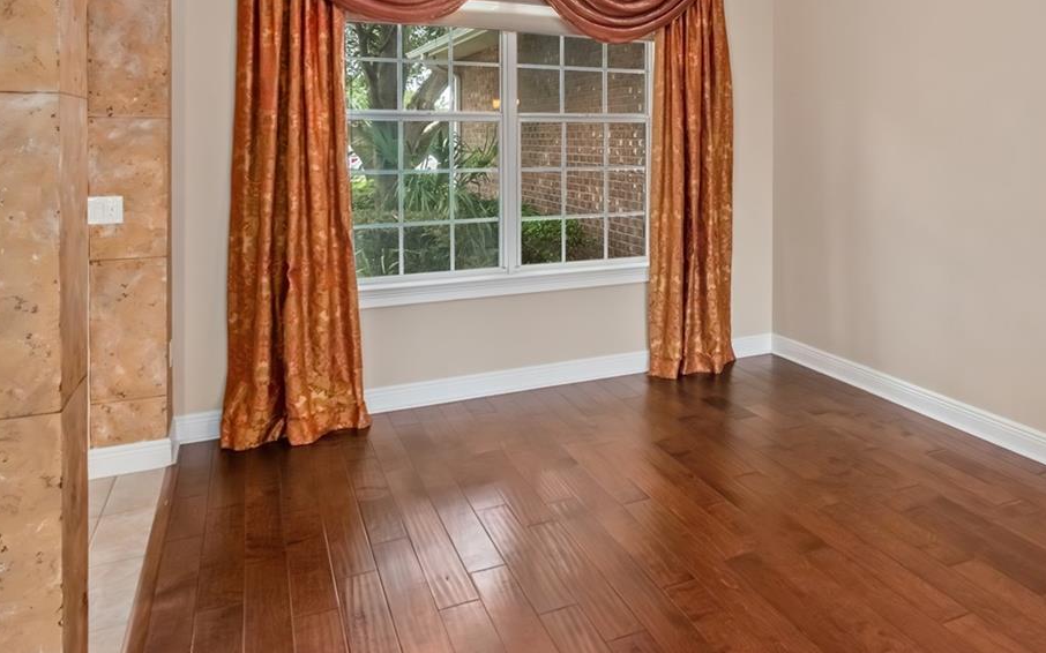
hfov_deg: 66.4
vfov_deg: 43.9
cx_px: 707
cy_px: 133
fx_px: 770
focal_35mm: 27
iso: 250
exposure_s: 1/6
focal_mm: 10
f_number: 9
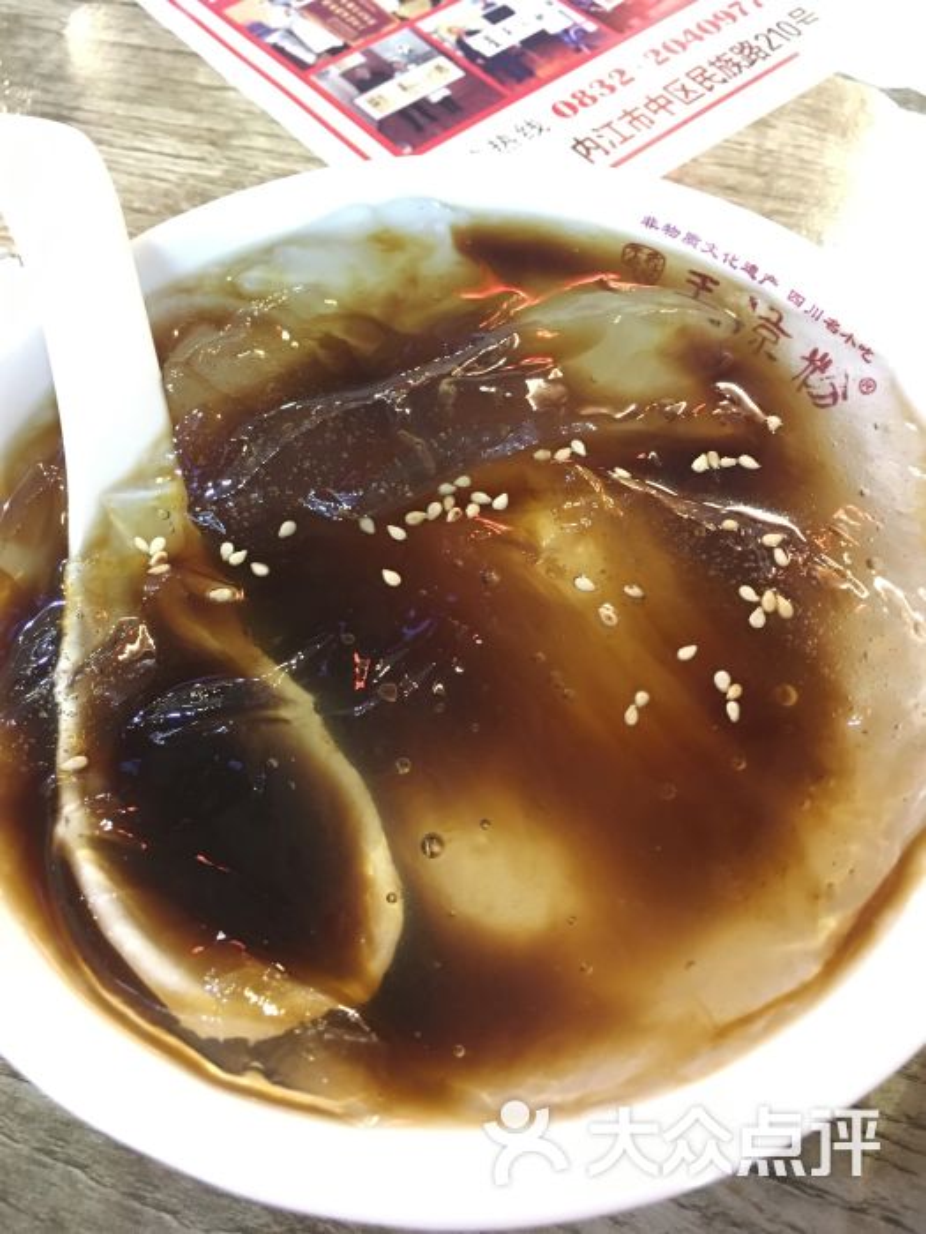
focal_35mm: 29
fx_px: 1034
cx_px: 463
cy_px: 617
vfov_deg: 61.7
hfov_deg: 48.2
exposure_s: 1/4
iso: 125
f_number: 2.2
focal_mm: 4.15
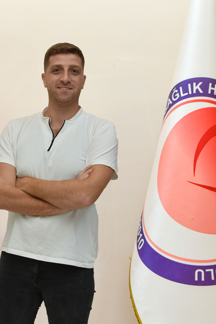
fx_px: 611
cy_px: 172
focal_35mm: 68
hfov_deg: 19.9
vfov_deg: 29.6
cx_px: 59
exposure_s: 1/80
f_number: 4.5
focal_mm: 38
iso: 800
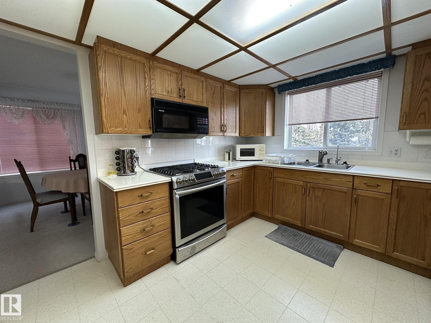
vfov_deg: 85.7
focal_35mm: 14
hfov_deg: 102.1
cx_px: 216
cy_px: 162
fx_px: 174
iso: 250
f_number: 2.2
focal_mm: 2.22
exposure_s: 1/120
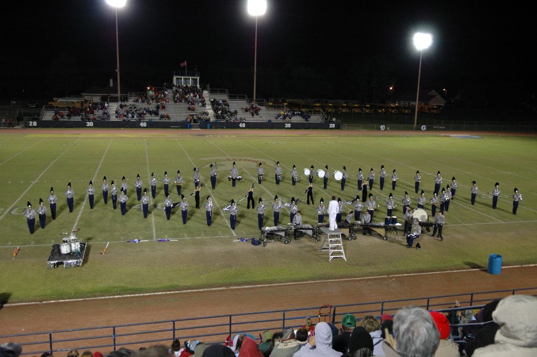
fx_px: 492
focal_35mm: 33
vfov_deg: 39.9
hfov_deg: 57.3
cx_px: 268
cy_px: 178
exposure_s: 1/60
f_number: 2.8
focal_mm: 22
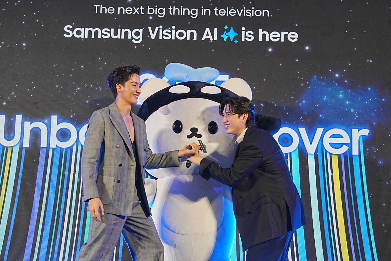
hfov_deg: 28.1
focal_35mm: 72
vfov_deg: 18.9
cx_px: 196
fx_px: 782
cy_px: 130
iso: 640
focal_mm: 48
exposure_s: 1/320
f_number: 4
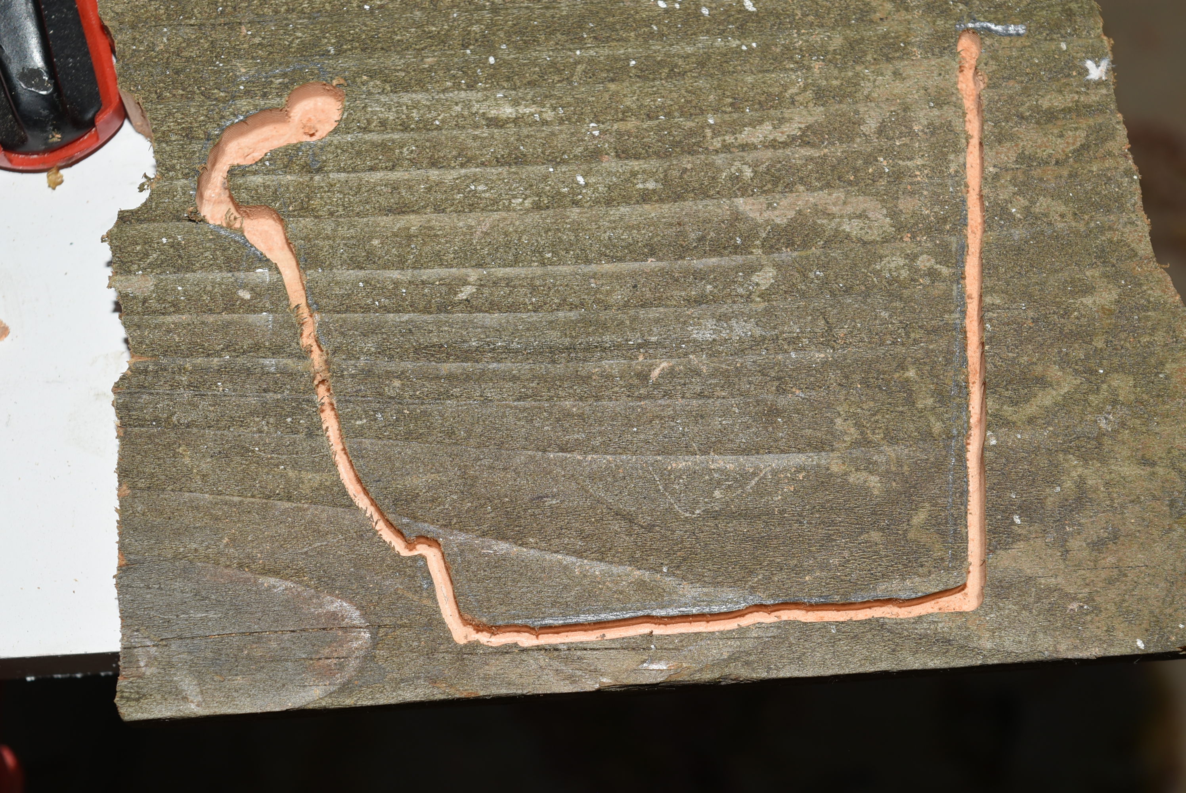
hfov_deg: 24.6
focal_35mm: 82
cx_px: 593
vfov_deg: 16.6
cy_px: 396
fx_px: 2720
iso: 100
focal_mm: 55
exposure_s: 1/60
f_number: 8
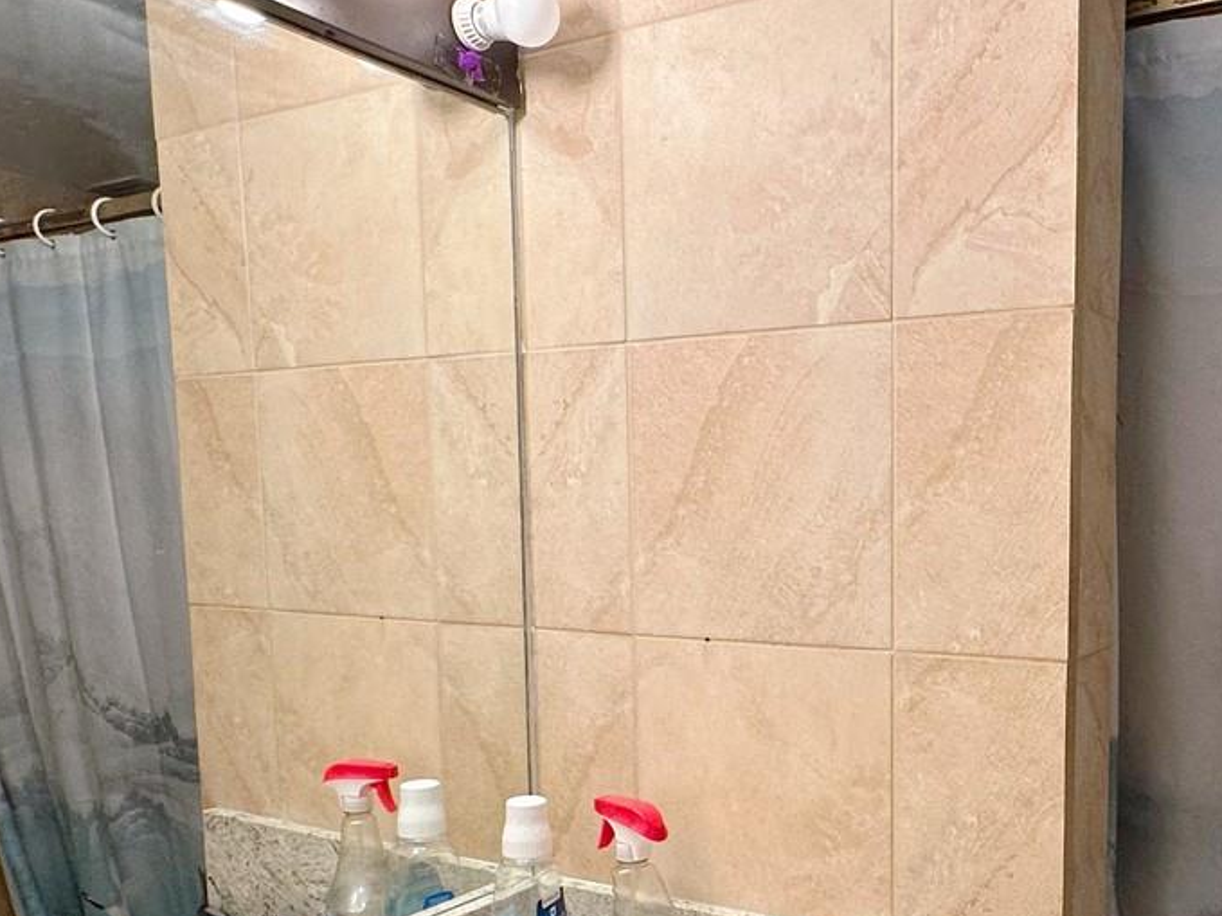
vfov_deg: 42.1
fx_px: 1165
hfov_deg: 53.8
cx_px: 855
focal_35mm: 33
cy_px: 641
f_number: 2.2
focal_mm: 2.22
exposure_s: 1/120
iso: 125
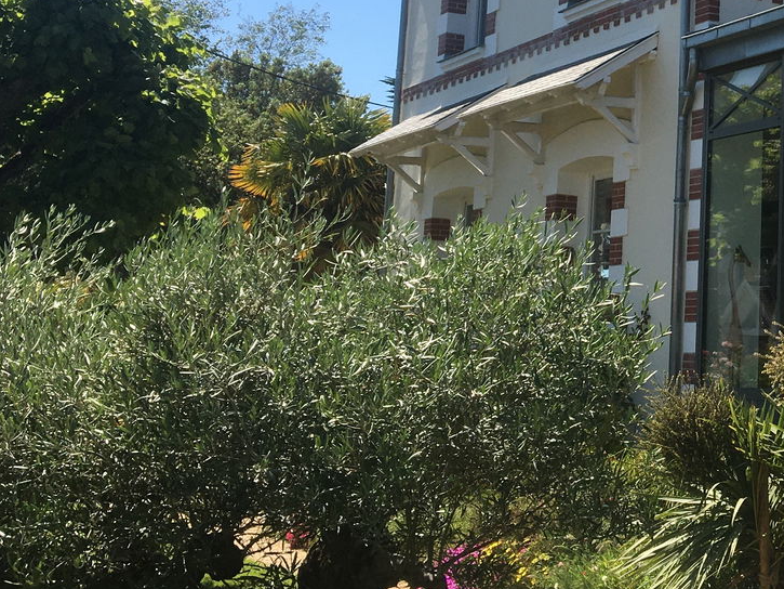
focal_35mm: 64
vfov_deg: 22.3
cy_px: 48
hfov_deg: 28.0
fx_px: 1450
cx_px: 828
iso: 25
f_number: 2.2
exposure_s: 1/1538
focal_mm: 4.15
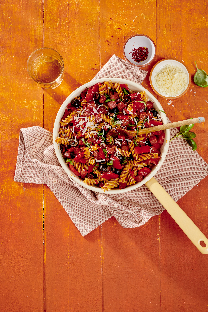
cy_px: 156
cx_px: 104
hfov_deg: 27.0
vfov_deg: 39.6
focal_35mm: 50
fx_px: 433
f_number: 11
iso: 64
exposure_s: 1/125
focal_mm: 50
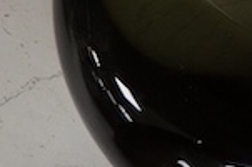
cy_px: -184
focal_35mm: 269
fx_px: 1879
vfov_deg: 5.0
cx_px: 636
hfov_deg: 7.1
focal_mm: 30
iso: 1250
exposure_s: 1/125
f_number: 7.1
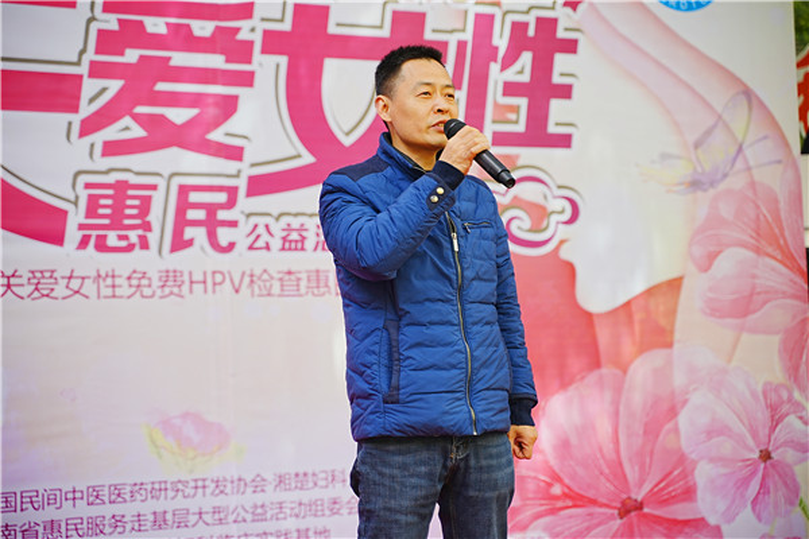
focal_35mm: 75
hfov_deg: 27.0
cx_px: 404
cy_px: 270
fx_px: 1685
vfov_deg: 18.2
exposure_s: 1/200
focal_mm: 75
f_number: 2.8
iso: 100
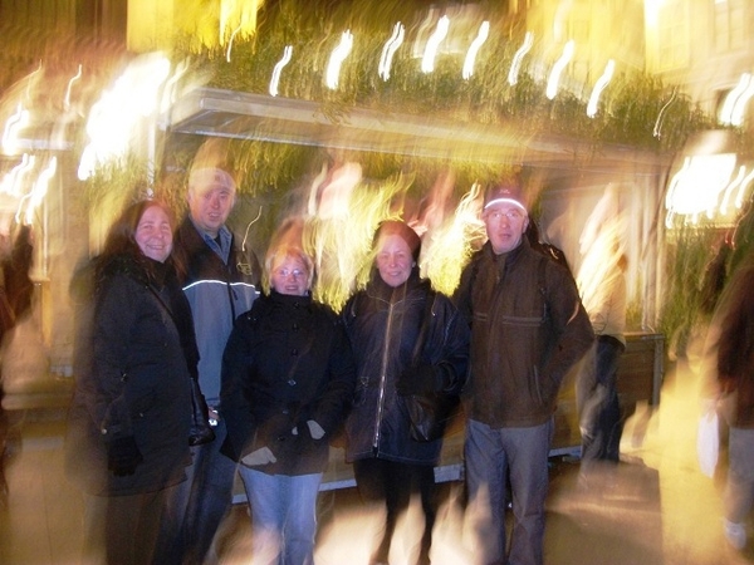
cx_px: 377
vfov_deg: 44.2
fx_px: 697
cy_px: 282
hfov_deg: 56.8
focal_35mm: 32
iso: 160
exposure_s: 1/2.5
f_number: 2.9
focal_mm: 5.7
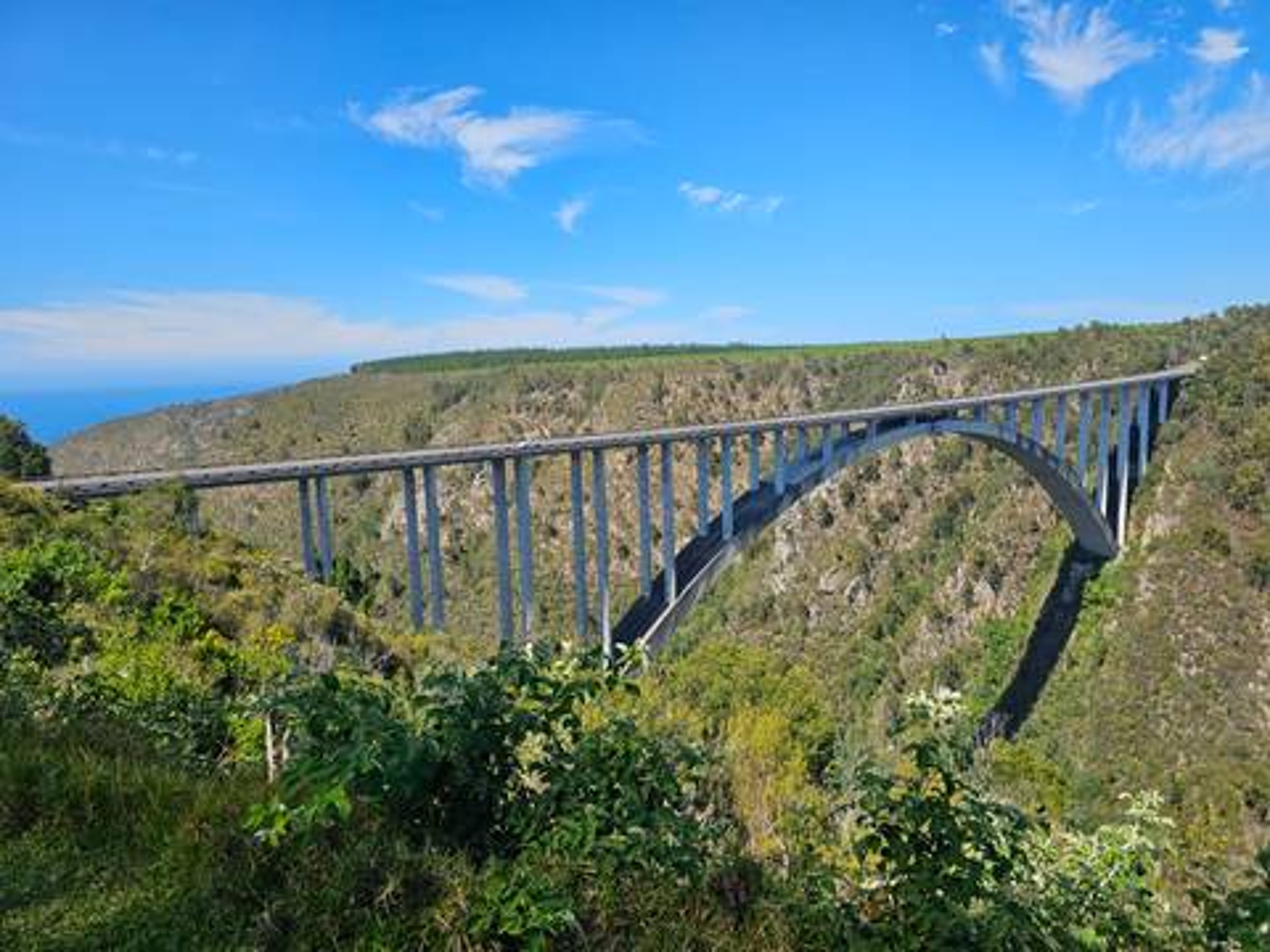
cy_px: 476
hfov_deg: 73.9
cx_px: 635
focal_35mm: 23
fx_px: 844
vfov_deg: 58.9
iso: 20
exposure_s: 1/1252
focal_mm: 6.3
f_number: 1.7
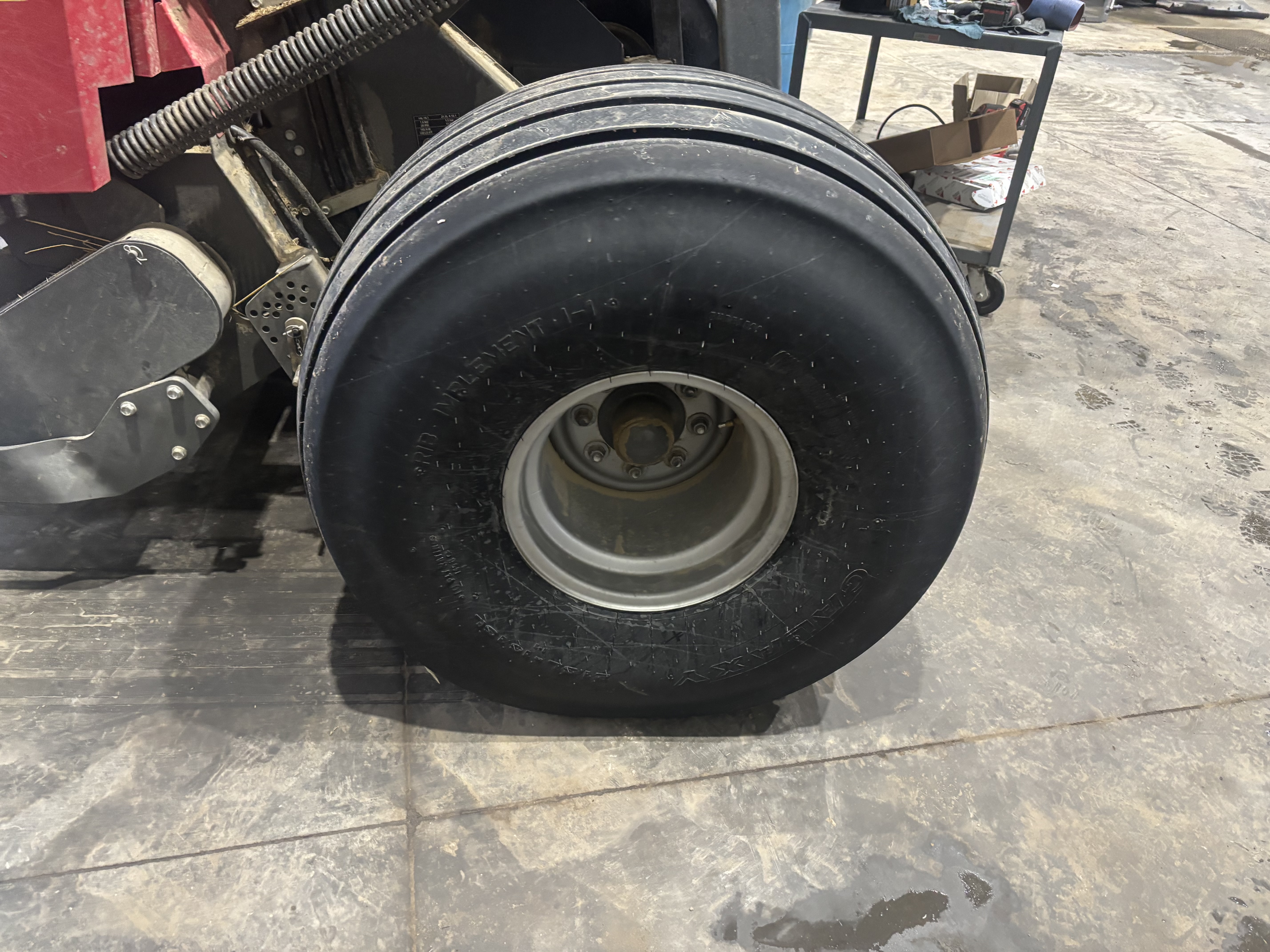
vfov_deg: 53.1
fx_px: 954
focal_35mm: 26
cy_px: 476
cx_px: 635
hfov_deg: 67.3
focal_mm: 5.96
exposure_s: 1/40
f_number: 1.6
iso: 400
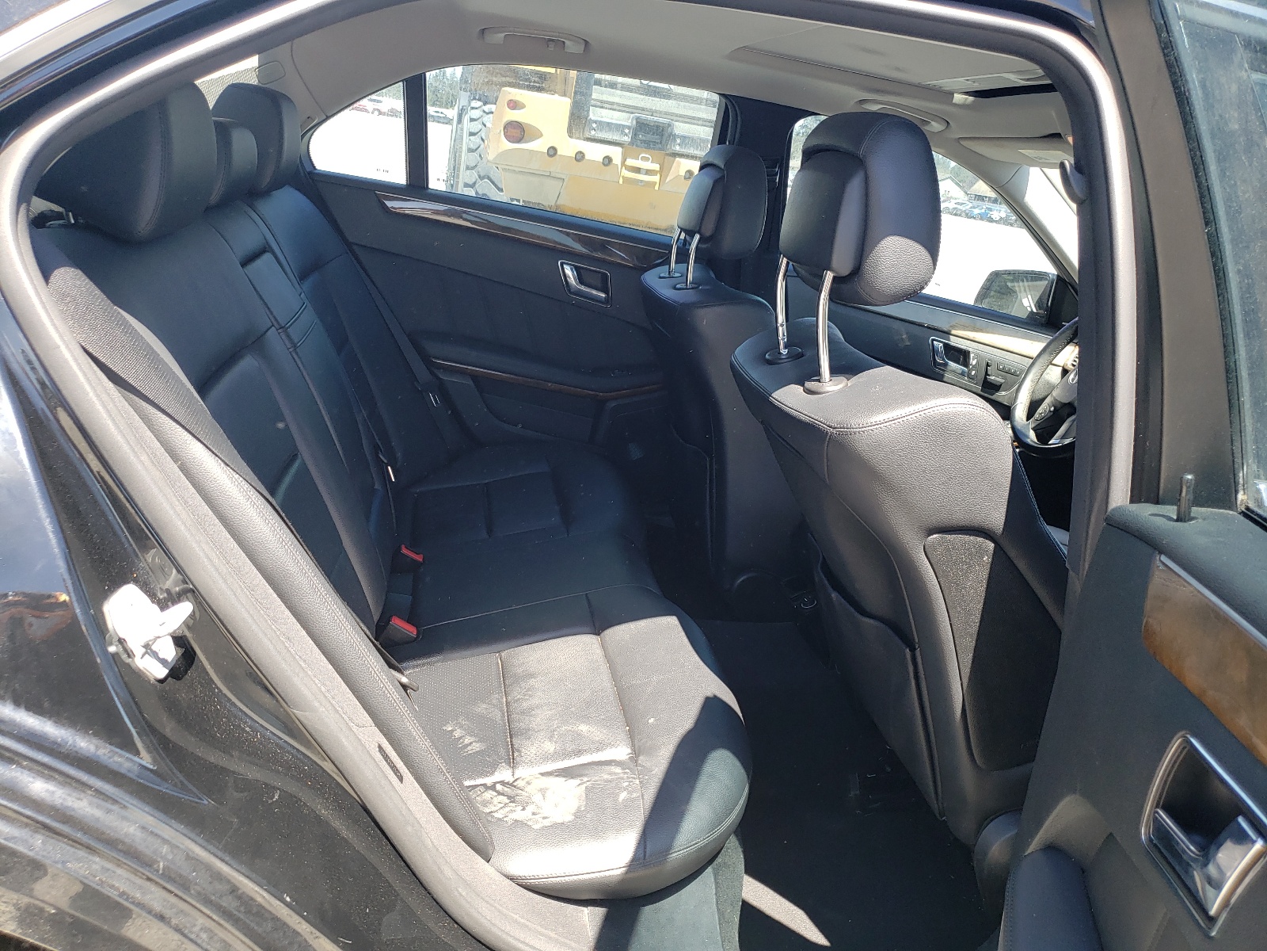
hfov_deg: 67.3
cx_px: 634
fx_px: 952
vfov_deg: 53.1
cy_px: 476
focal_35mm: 26
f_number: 1.5
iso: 50
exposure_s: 1/222
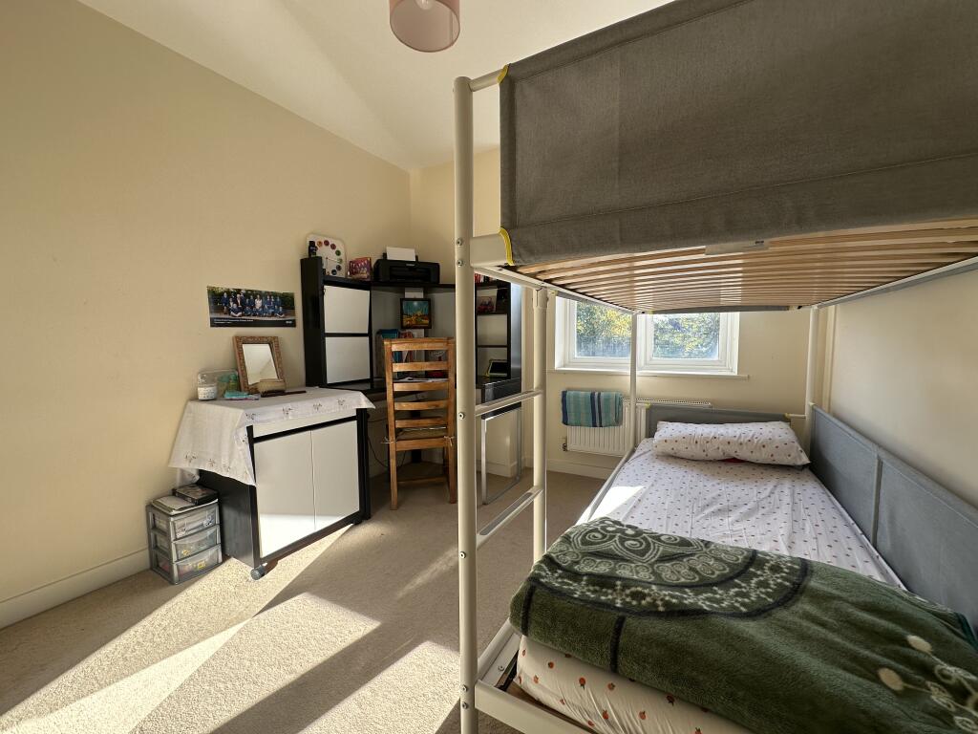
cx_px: 489
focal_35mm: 14
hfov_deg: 102.1
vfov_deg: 85.7
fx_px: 396
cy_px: 367
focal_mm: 2.22
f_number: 2.2
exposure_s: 1/153
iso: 40
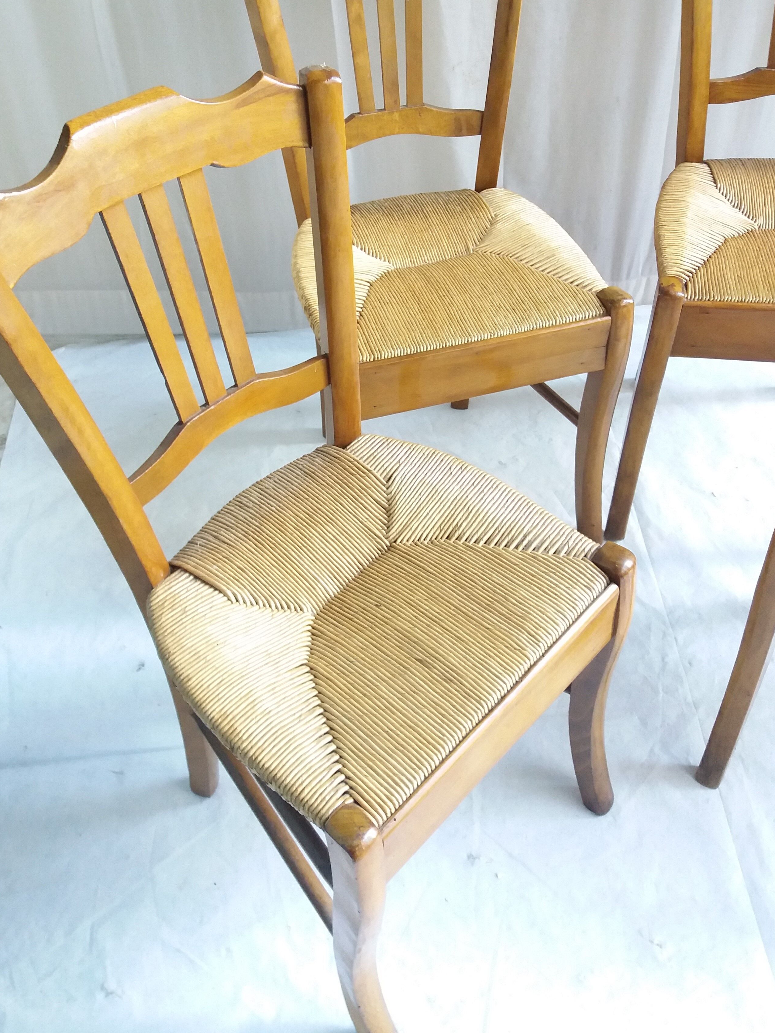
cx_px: 376
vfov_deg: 53.8
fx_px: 1015
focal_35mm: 34
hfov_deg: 41.8
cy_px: 460
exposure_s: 1/17
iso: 160
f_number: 1.9
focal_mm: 3.7
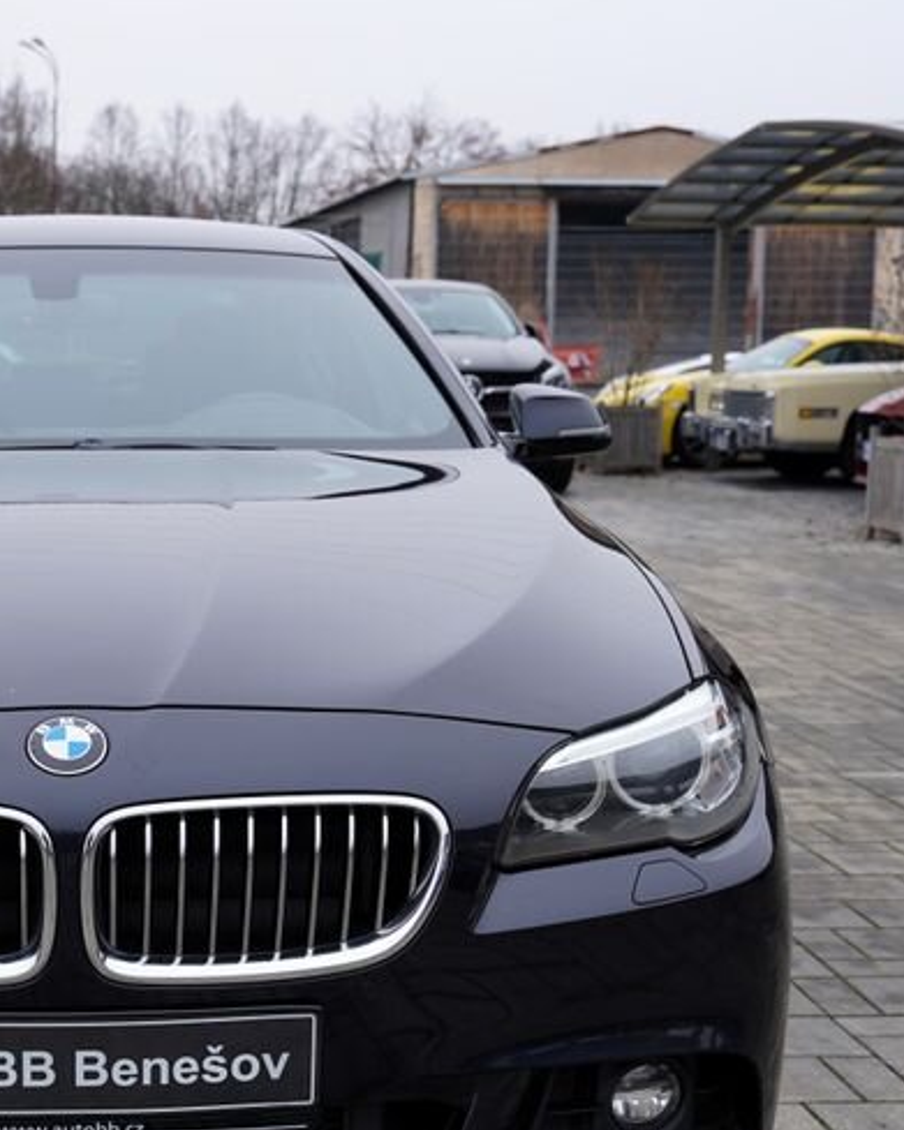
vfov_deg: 33.0
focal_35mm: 57
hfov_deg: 25.7
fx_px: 1907
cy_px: 660
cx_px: 72
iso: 100
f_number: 4.5
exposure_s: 1/80
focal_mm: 29
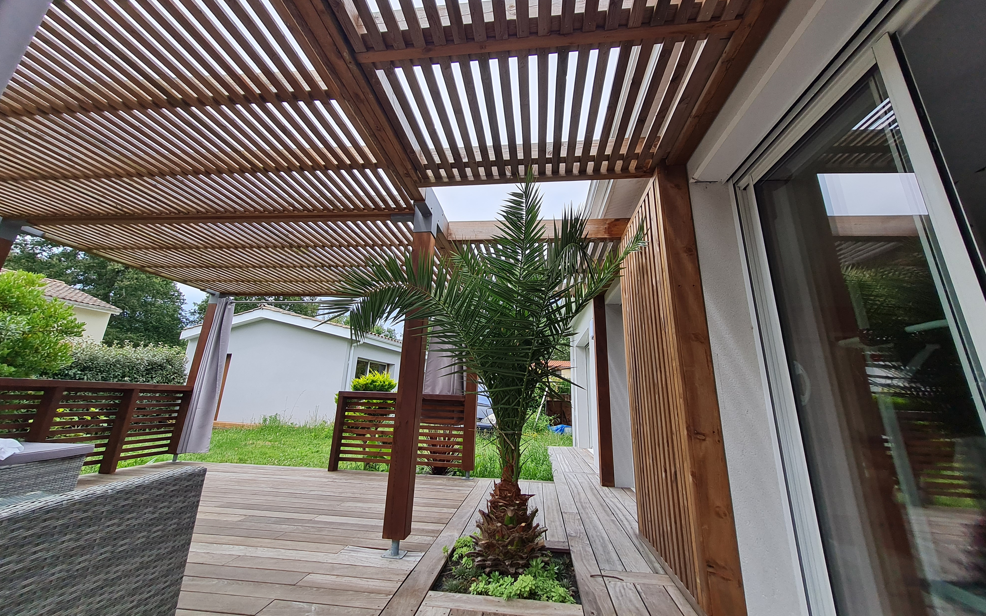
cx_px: 490
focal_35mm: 14
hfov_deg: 105.3
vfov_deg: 78.2
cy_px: 266
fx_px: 376
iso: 50
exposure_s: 1/766
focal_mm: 1.74
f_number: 2.2
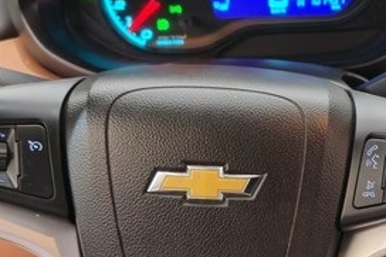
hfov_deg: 21.3
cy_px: 229
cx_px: 440
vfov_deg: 15.0
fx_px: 964
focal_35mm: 90
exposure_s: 1/40
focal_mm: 6.3
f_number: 1.7
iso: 320
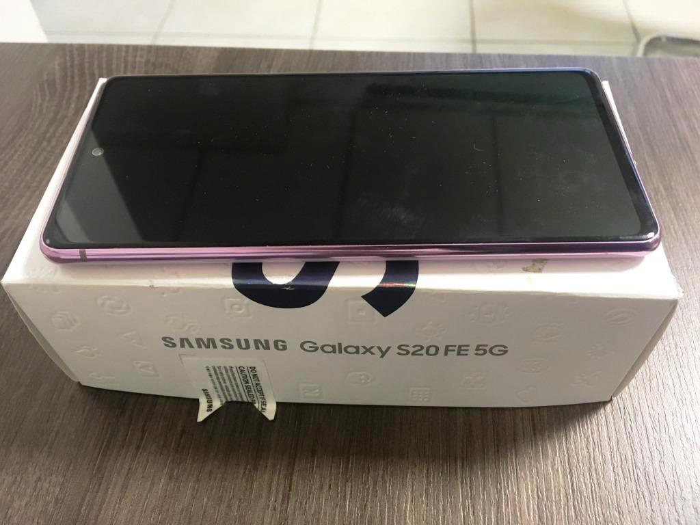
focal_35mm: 29
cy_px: 262
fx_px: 586
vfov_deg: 48.2
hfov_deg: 61.7
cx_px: 350
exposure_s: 1/20
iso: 200
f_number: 2.2
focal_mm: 4.15
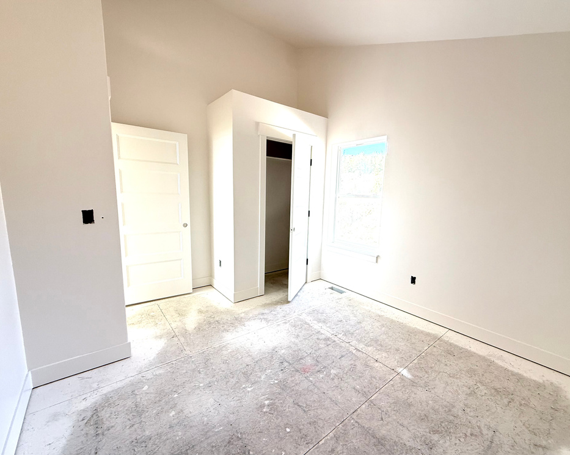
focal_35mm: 15
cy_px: 232
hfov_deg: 96.7
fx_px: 253
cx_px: 300
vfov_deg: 84.0
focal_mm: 2.22
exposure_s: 1/99
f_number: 2.2
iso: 160
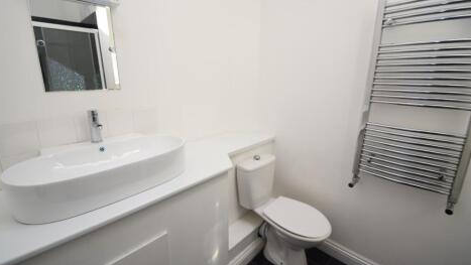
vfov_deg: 67.1
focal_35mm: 16
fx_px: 200
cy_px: 127
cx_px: 234
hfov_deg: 99.4
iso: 200
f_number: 5.6
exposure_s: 1/125
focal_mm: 10
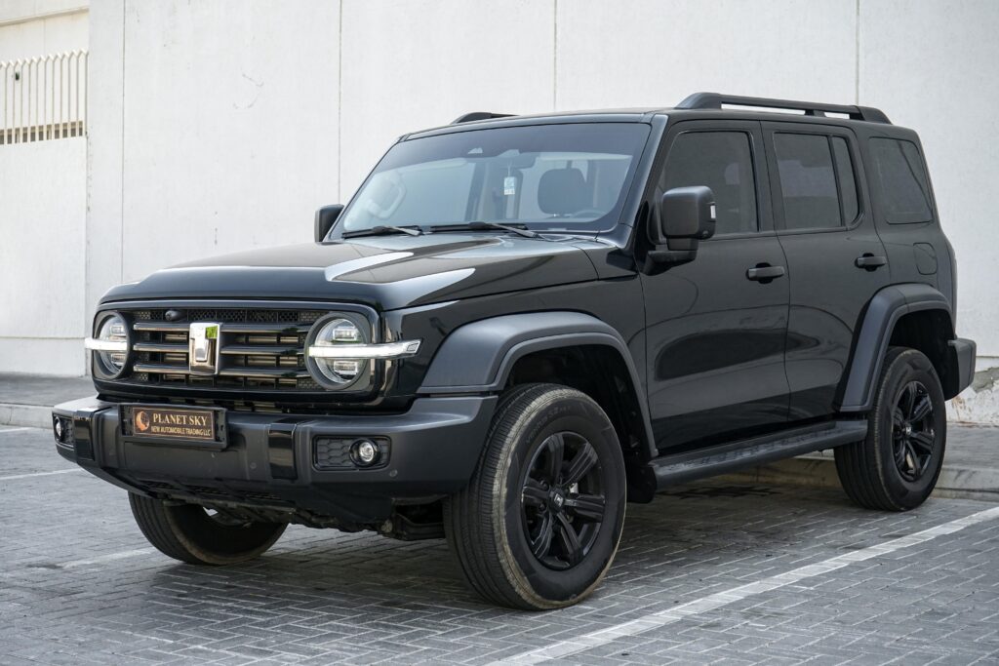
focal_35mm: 59
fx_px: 1637
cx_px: 500
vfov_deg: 23.0
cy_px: 333
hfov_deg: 33.9
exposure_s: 1/400
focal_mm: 59
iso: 500
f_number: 8
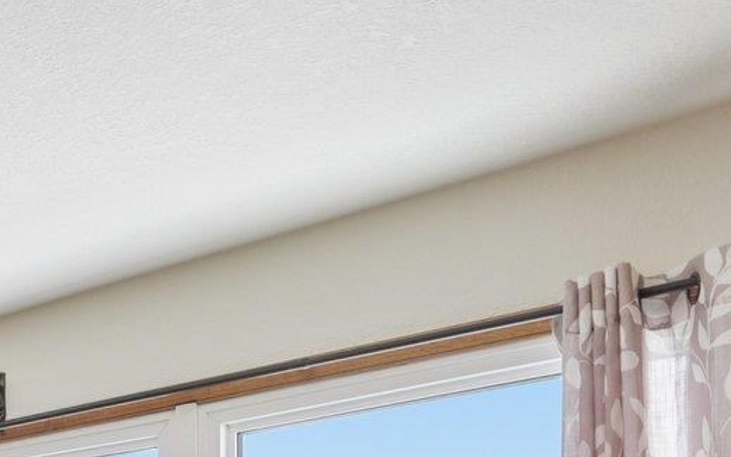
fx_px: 1275
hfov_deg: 23.1
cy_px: 718
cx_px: -469
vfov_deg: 17.8
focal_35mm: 64
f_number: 8
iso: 400
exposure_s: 1/60
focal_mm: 16
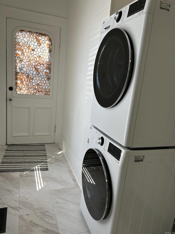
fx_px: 175
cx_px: 88
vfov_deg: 67.3
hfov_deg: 53.1
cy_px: 117
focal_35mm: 26
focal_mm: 5.7
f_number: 1.5
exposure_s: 1/185
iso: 40
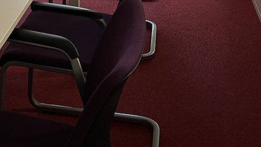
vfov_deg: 13.4
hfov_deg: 26.8
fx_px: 533
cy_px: -150
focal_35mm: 77
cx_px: 38
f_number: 1.6
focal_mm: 5.1
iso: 80
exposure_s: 1/50
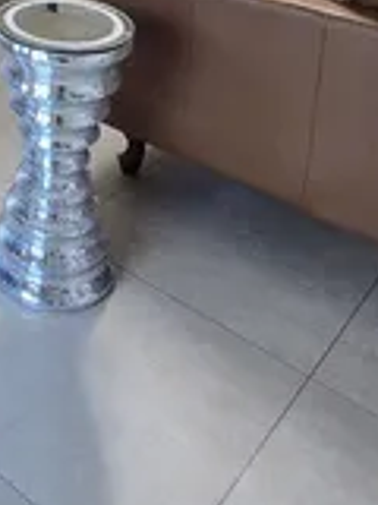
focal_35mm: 52
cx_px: -66
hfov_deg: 25.4
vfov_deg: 30.0
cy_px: -136
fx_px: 757
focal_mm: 2.2
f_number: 2.2
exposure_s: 1/50
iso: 200
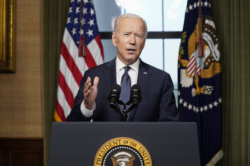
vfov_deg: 19.4
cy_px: 83
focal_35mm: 70
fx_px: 486
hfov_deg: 28.9
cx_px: 125
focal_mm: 70
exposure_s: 1/800
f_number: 4
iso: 4000
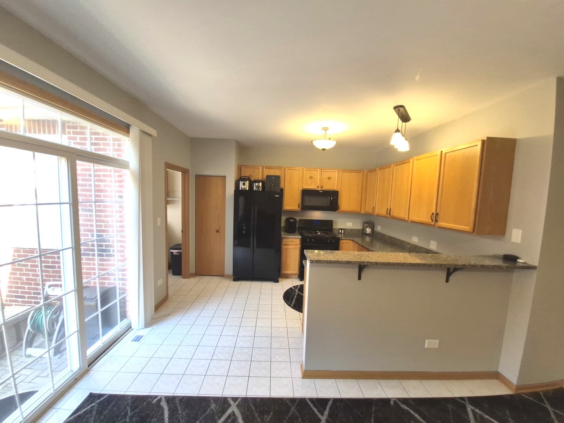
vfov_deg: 89.9
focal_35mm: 13
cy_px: 212
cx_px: 282
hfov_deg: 106.2
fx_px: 212
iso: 64
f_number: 2.2
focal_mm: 1.74
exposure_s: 1/60
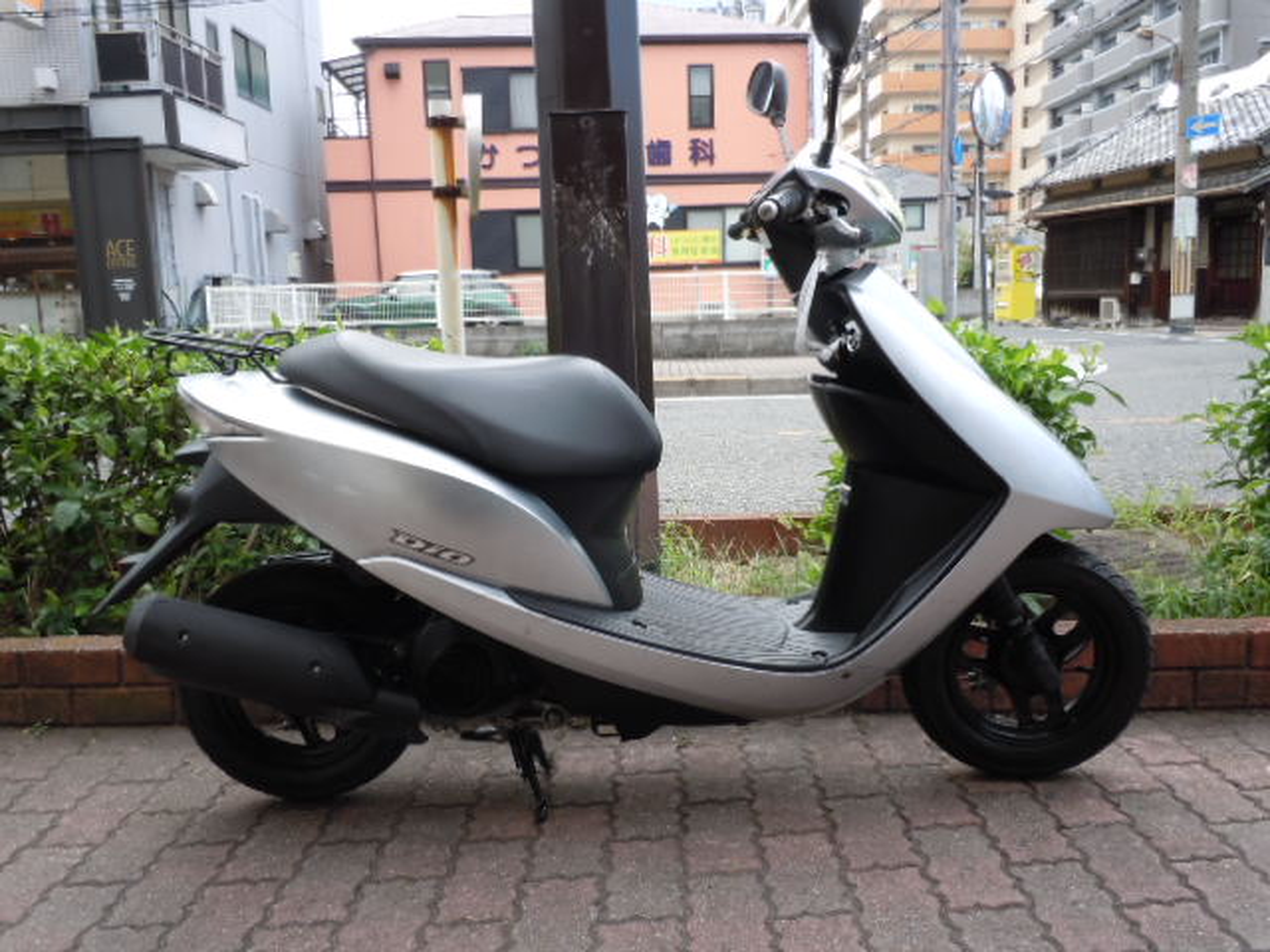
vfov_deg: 49.7
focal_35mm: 28
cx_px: 635
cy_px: 476
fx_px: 1027
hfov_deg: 63.4
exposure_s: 1/160
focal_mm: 5
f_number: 3.7
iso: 100
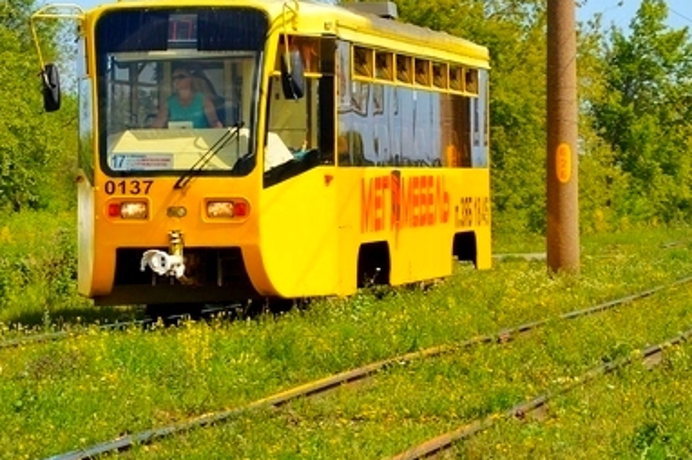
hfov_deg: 10.2
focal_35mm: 201
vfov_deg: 6.8
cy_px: -128
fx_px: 3860
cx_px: 125
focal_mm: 50
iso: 100
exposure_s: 1/250
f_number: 8
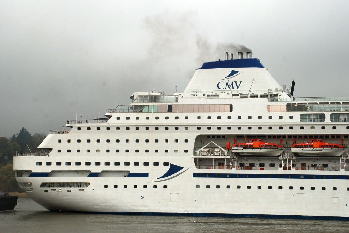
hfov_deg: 27.0
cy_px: 116
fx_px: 728
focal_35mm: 75
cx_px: 174
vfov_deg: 18.2
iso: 200
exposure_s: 1/250
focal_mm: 50
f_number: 10
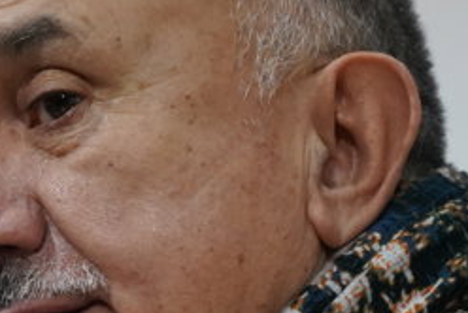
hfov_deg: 4.7
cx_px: 185
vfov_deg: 3.2
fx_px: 5675
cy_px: 206
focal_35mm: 436
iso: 4000
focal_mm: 105
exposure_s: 1/800
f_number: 4
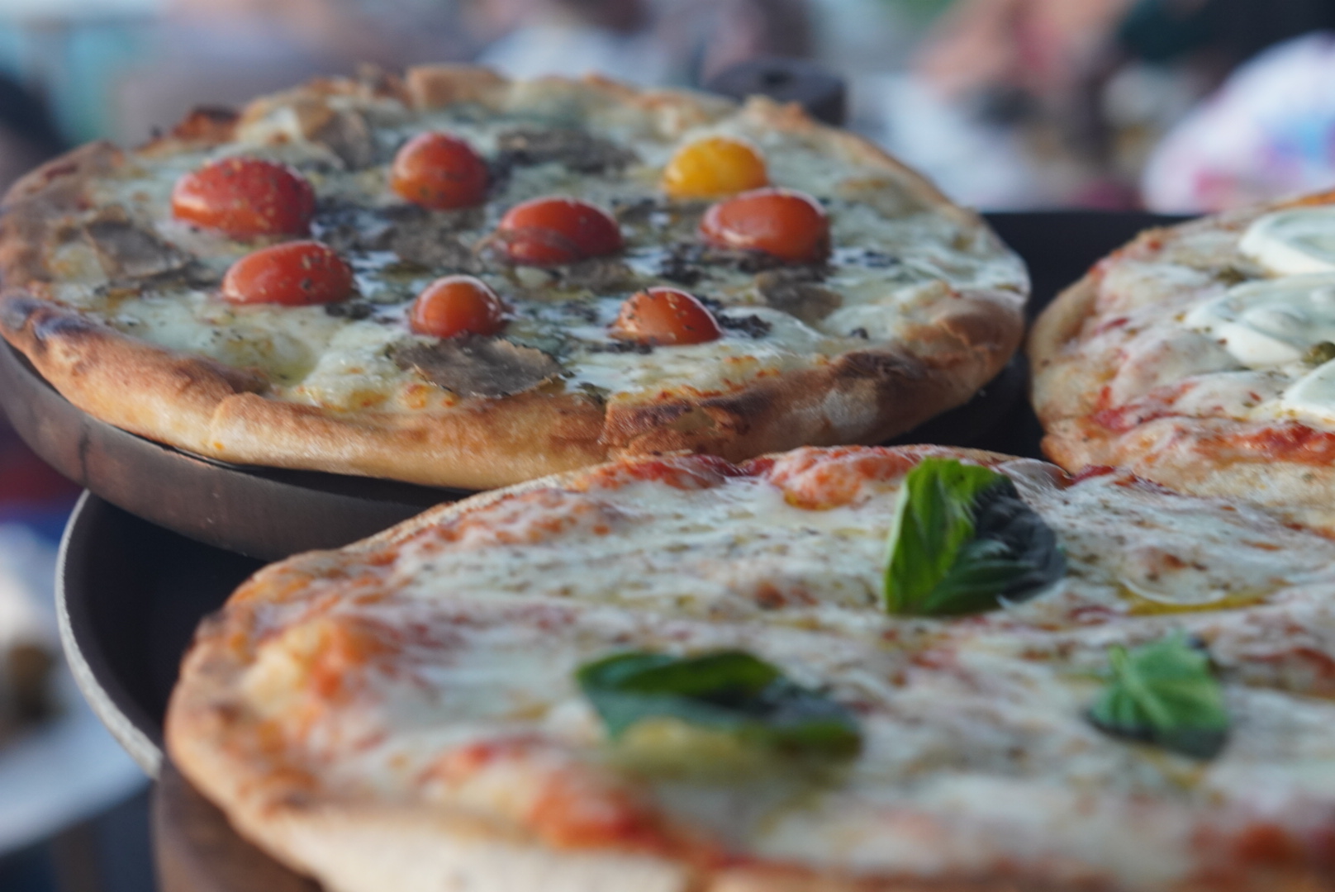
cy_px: 446
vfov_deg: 18.2
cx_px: 668
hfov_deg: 27.0
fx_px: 2783
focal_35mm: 75
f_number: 4
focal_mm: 50
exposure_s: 1/160
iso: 1000
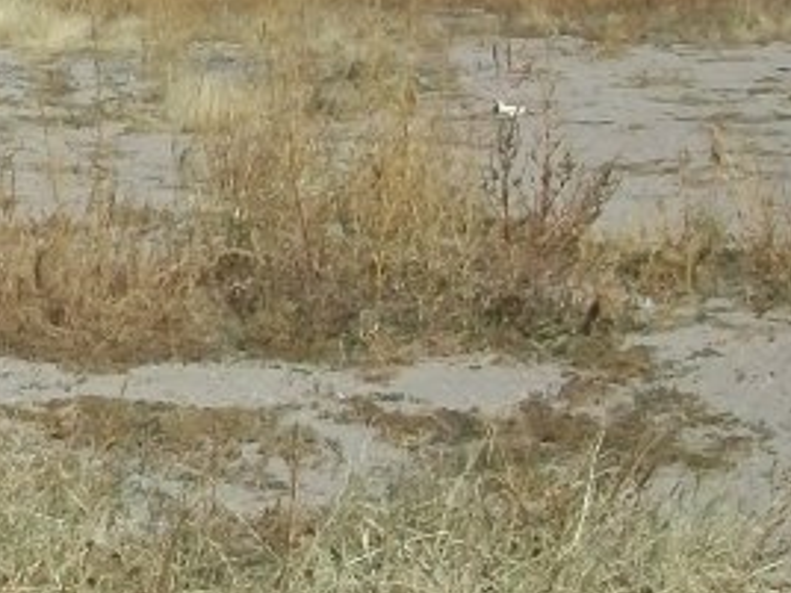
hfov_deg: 13.7
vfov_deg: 10.8
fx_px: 3085
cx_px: -393
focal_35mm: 135
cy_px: -127
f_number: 5.5
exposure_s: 1/800
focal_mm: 5.7
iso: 80
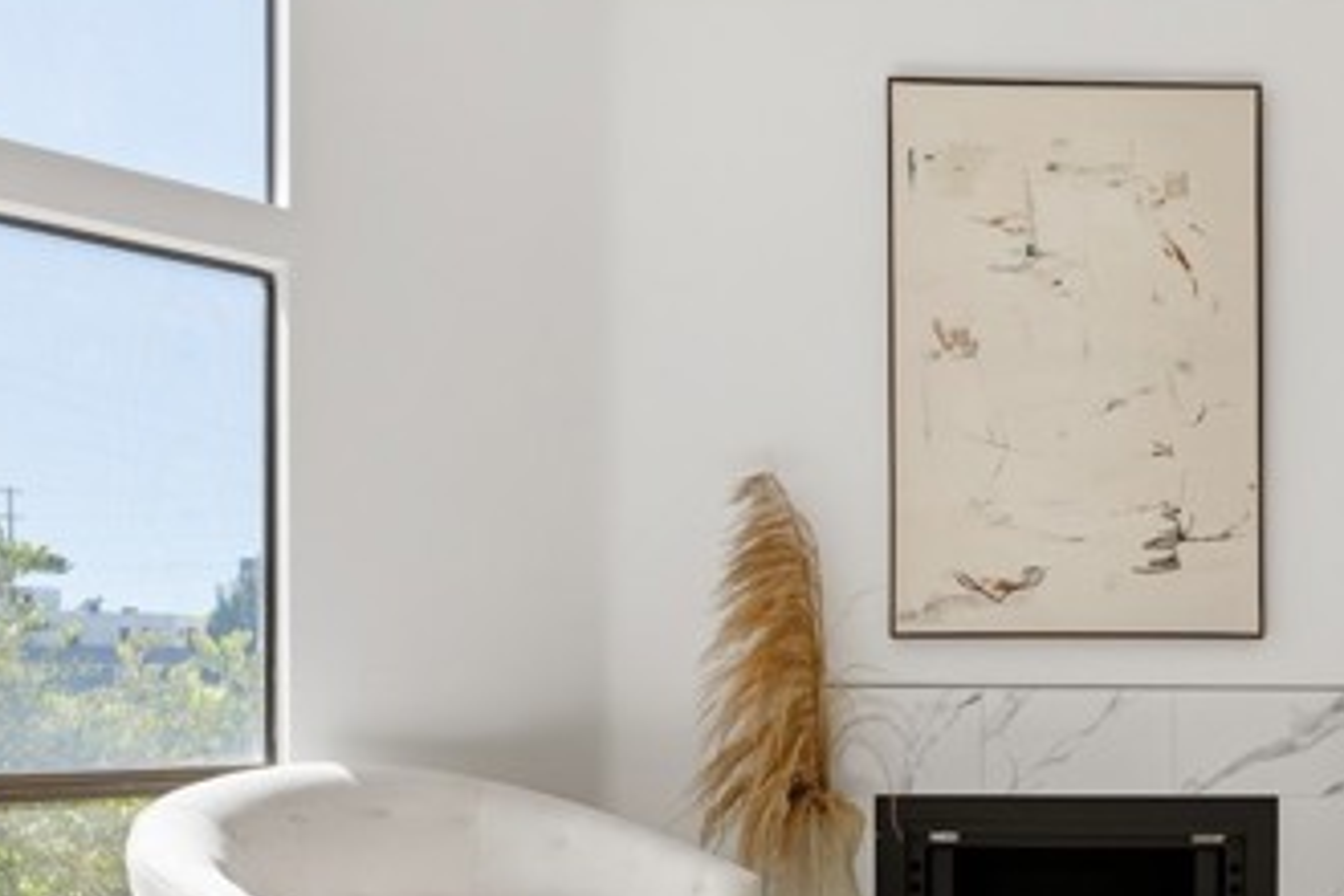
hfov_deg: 52.7
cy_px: 682
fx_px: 1268
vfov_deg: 37.8
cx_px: 1051
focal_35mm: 34
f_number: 8
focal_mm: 17.5
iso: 160
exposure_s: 1/500
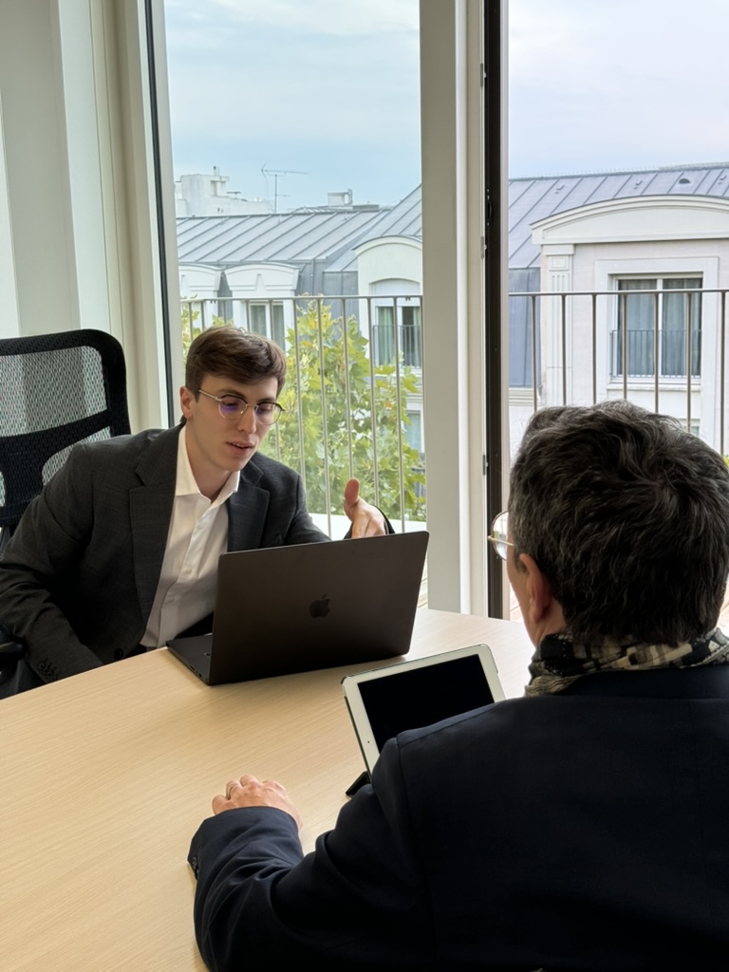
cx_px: 364
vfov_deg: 39.7
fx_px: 1348
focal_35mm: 48
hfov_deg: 30.3
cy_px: 486
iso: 64
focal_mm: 6.76
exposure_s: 1/182
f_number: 1.78
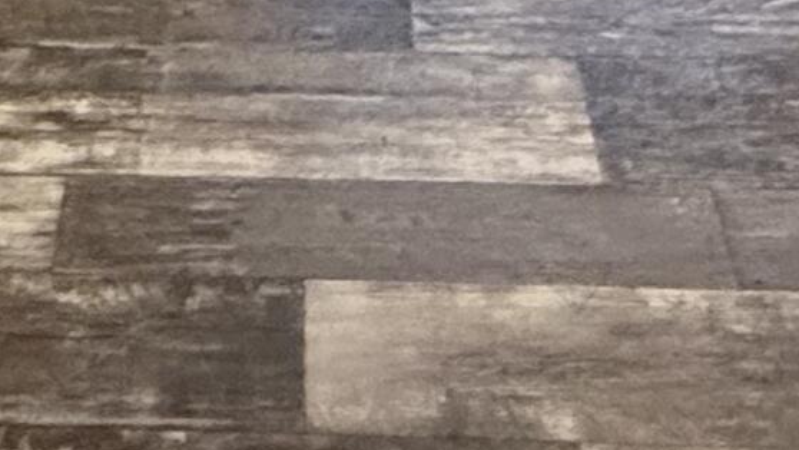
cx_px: 268
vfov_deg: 10.3
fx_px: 1737
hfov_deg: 25.8
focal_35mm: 82
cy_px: -923
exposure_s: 1/60
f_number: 2.2
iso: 1000
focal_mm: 2.22
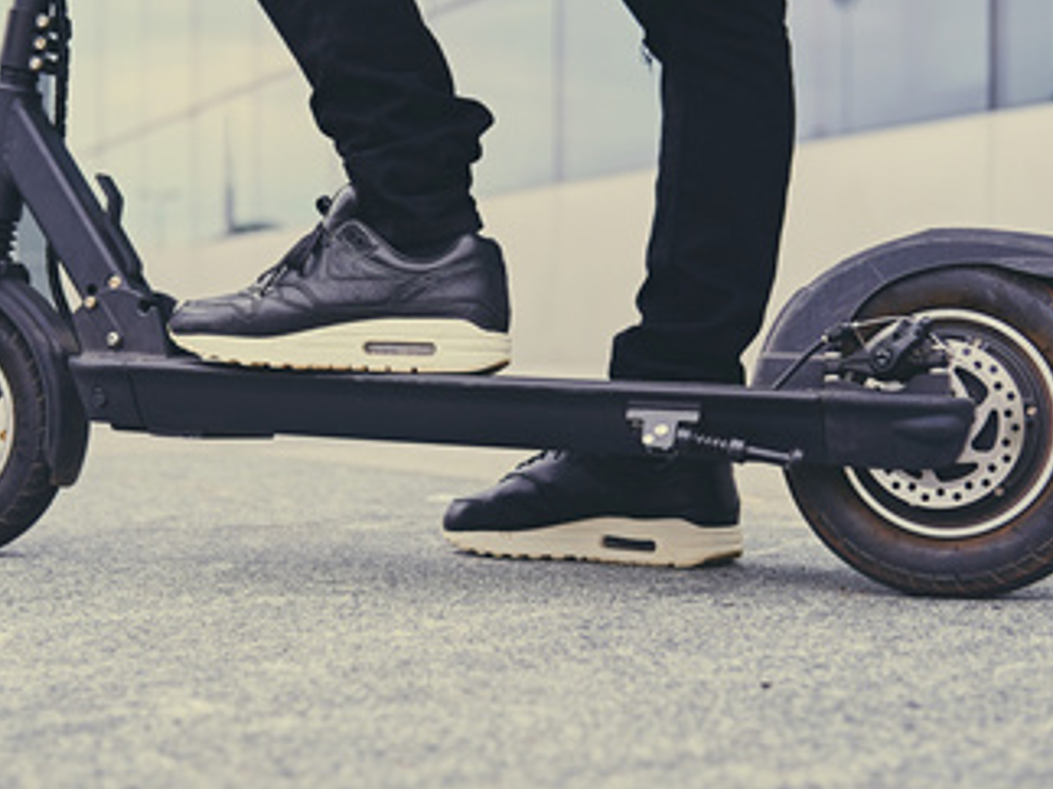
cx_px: 482
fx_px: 2037
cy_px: 370
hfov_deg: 29.0
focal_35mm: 67
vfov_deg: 21.9
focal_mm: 35
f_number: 2.8
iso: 200
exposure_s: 1/500
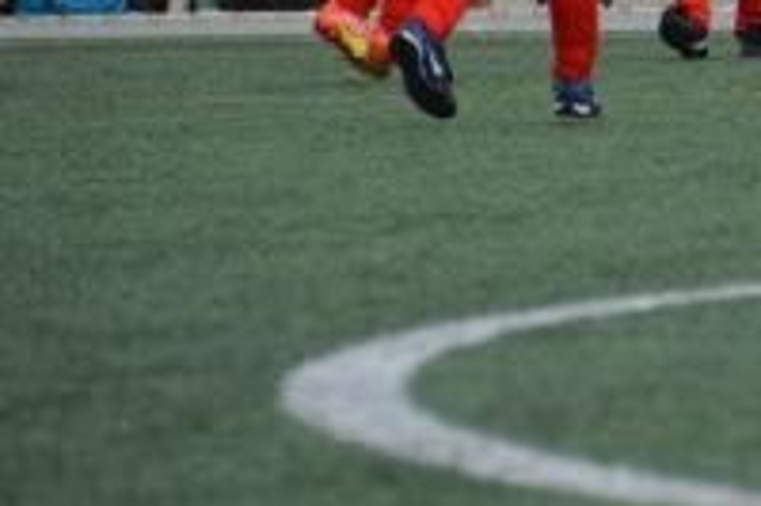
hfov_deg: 2.3
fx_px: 19009
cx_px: 1081
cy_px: -154
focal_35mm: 900
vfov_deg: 1.5
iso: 400
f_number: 5.6
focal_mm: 200
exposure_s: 1/1600
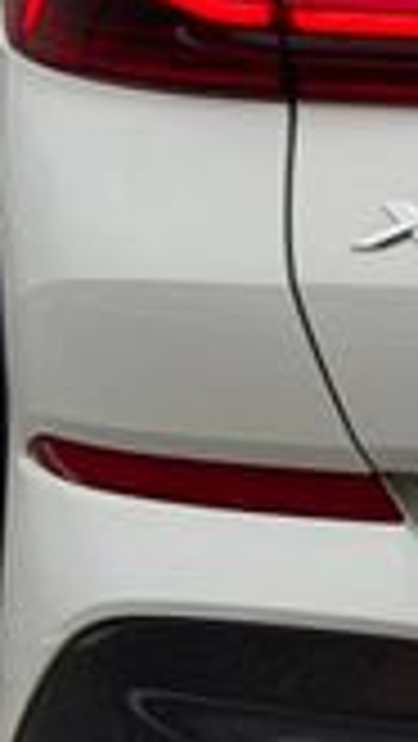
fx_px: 3994
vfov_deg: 10.6
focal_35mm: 203
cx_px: 1178
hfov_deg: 5.7
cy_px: 135
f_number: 1.78
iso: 64
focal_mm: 6.76
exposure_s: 1/402
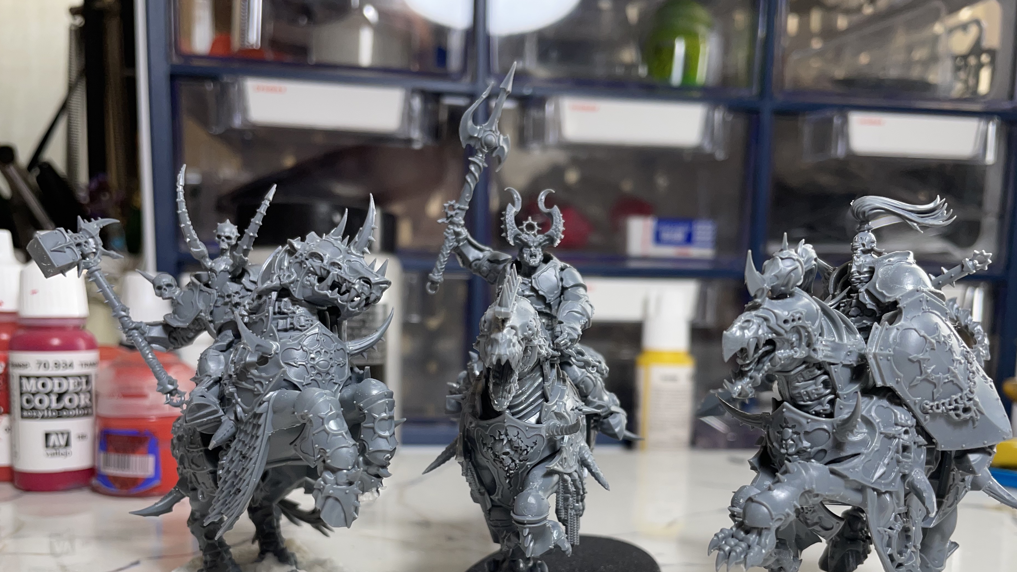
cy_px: 413
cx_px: 509
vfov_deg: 37.1
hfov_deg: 62.6
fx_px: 836
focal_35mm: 31
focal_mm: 4.2
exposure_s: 1/120
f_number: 1.6
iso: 40
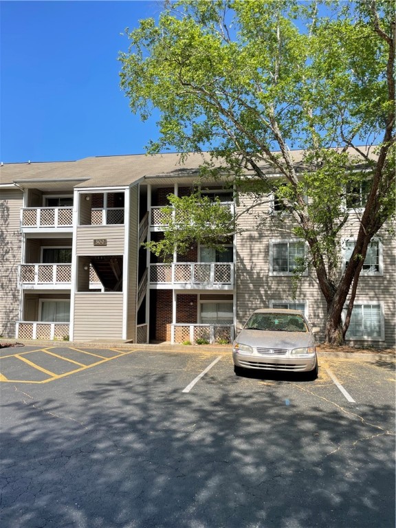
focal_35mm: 26
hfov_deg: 53.1
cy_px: 264
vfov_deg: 67.3
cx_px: 198
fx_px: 397
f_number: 1.6
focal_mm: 4.2
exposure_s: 1/2506
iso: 32
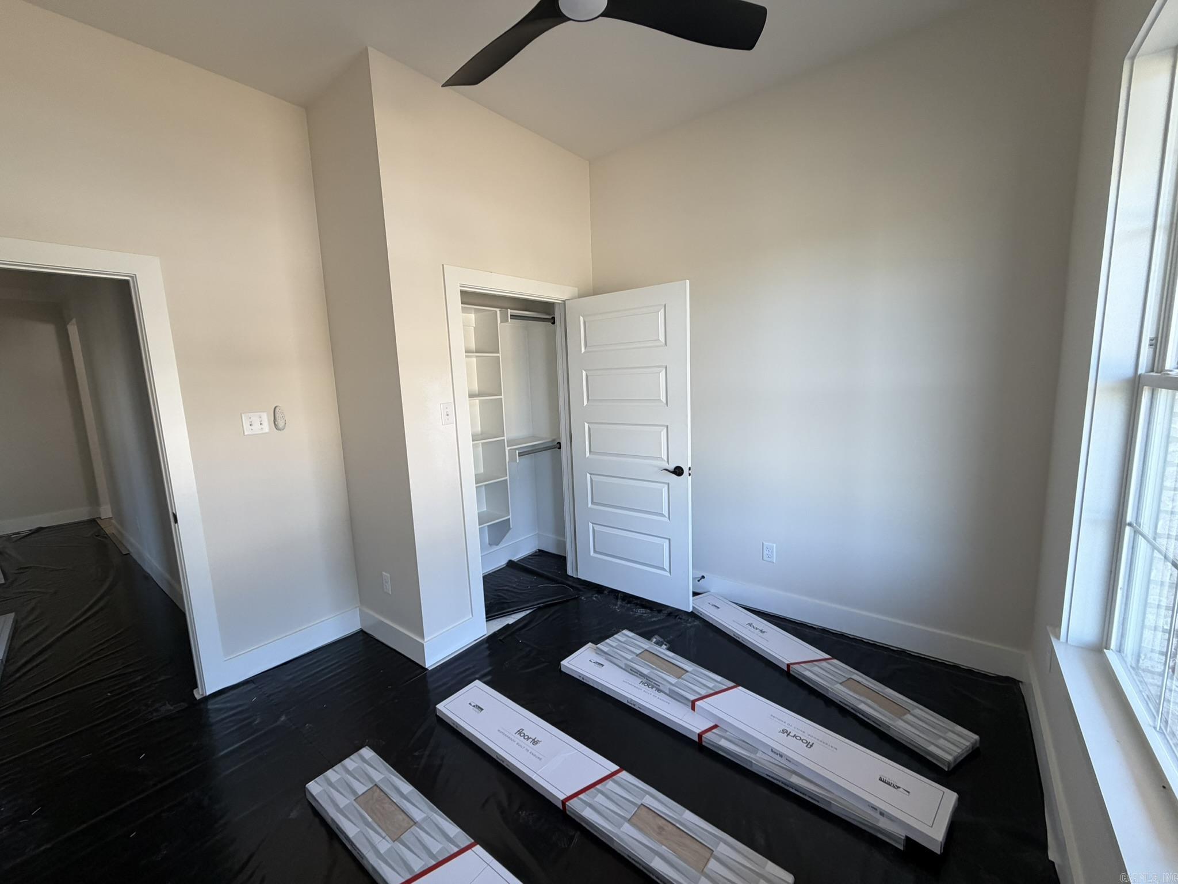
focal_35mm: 14
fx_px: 476
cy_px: 442
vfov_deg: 85.7
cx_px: 589
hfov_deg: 102.1
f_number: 2.2
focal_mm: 2.22
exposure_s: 1/121
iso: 160
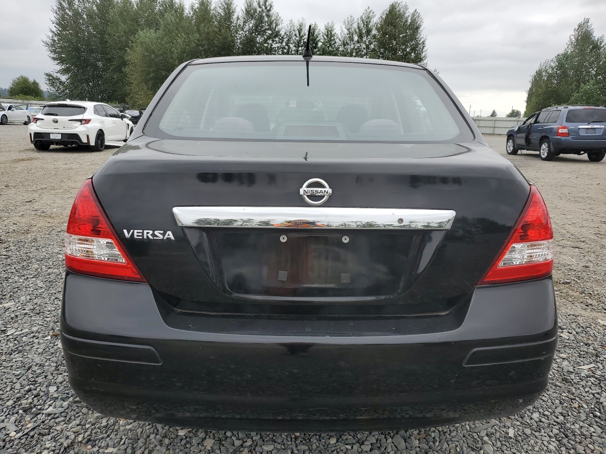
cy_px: 227
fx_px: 455
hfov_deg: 67.3
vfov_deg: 53.1
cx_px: 303
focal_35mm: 26
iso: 50
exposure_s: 1/2000
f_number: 1.5
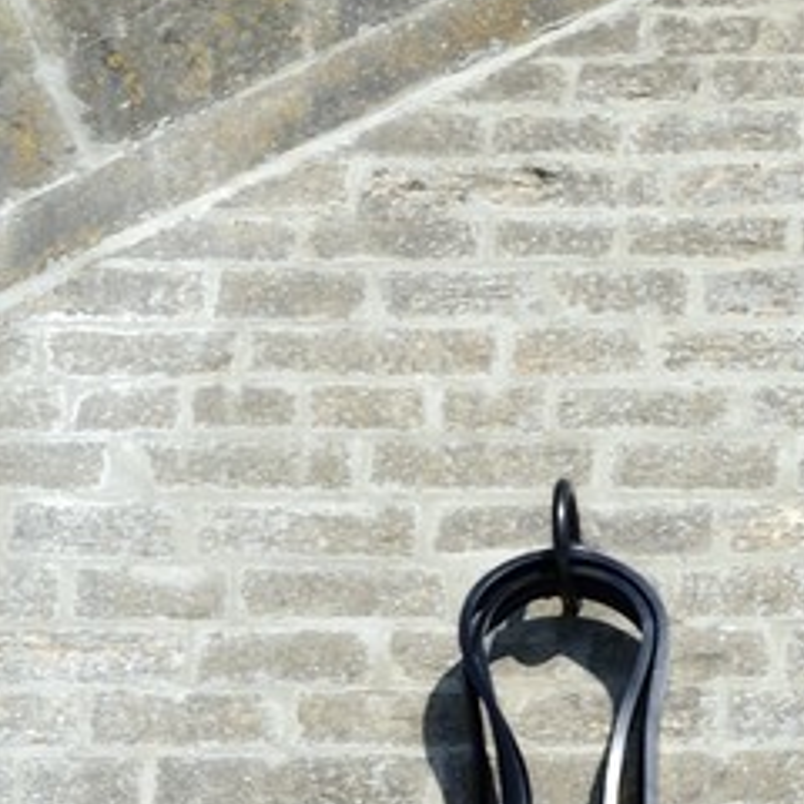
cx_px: 2352
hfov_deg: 2.2
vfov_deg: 2.2
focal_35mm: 794
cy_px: 978
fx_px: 20864
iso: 200
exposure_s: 1/400
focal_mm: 140
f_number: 9
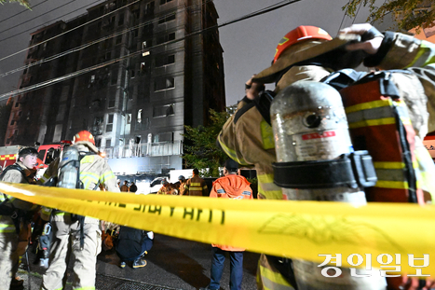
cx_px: 183
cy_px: 117
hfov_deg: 89.3
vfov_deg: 66.7
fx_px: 217
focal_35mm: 18
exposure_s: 1/25
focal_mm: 14
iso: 25600
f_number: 4.5
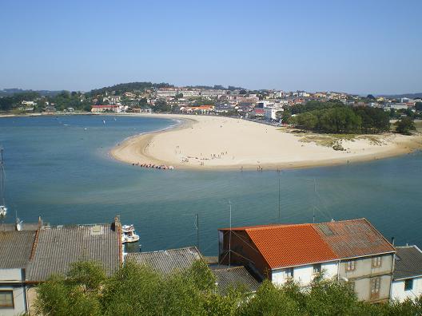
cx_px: 211
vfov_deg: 37.7
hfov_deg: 49.0
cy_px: 158
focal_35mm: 38
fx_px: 463
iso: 64
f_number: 4.6
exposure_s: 1/400
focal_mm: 6.3
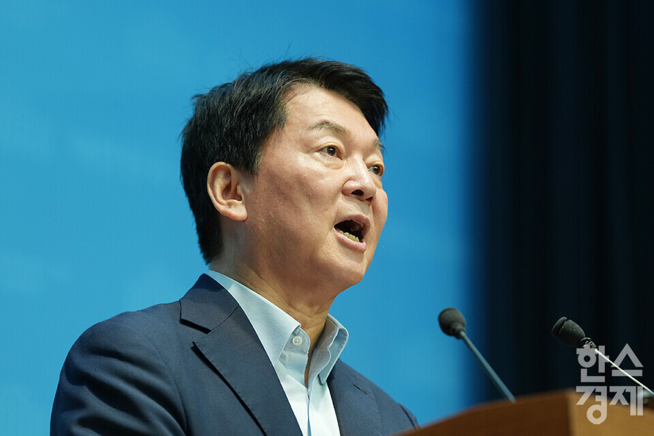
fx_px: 3579
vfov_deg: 7.0
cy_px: 218
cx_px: 327
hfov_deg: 10.4
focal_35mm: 197
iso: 800
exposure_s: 1/200
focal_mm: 197
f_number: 4
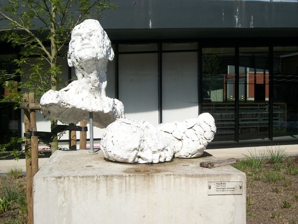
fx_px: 430
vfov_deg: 29.1
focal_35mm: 50
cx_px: 149
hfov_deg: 38.2
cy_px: 112
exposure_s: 1/200
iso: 80
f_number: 11.2
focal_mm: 8.8
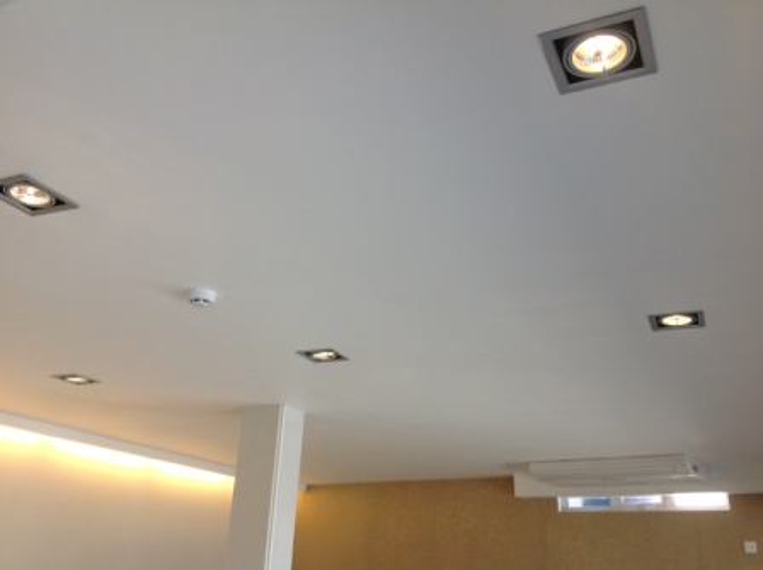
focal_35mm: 35
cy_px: 285
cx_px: 382
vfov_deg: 40.6
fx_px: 771
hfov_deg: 52.7
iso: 80
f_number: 2.4
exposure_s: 1/50
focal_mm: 4.28
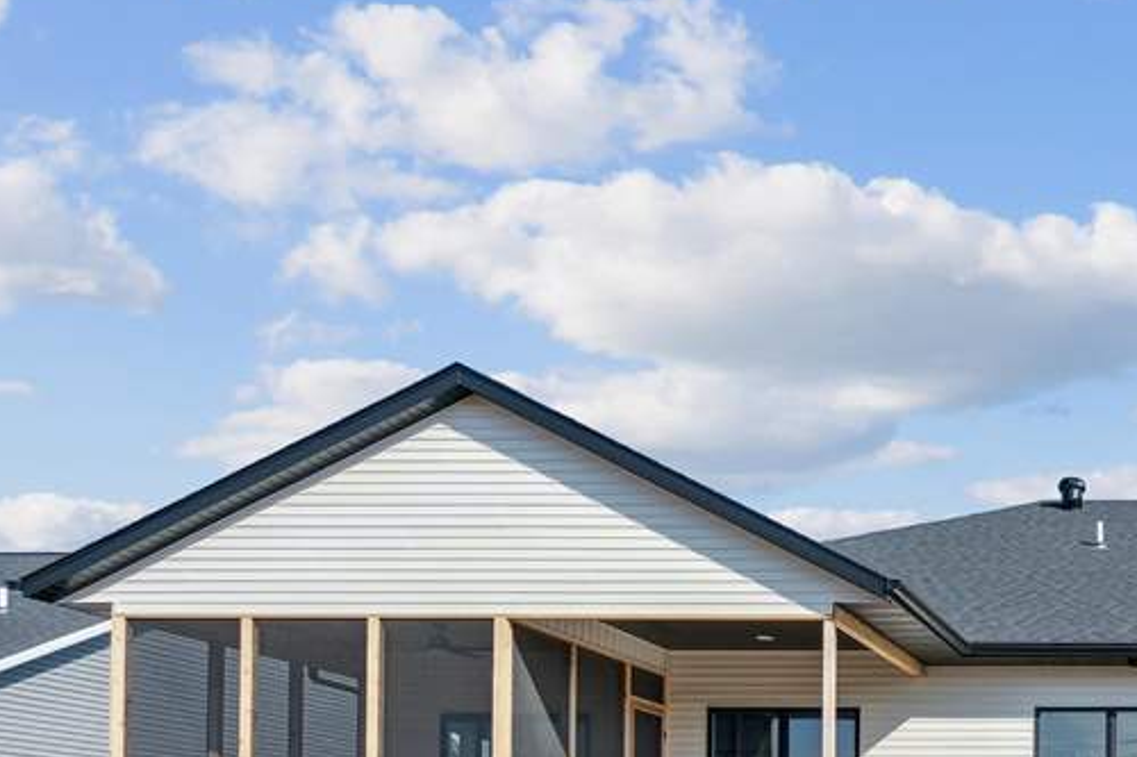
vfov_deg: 31.7
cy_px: 610
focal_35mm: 41
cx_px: 1255
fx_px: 1294
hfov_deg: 38.9
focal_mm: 16
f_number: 8
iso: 400
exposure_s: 1/1600
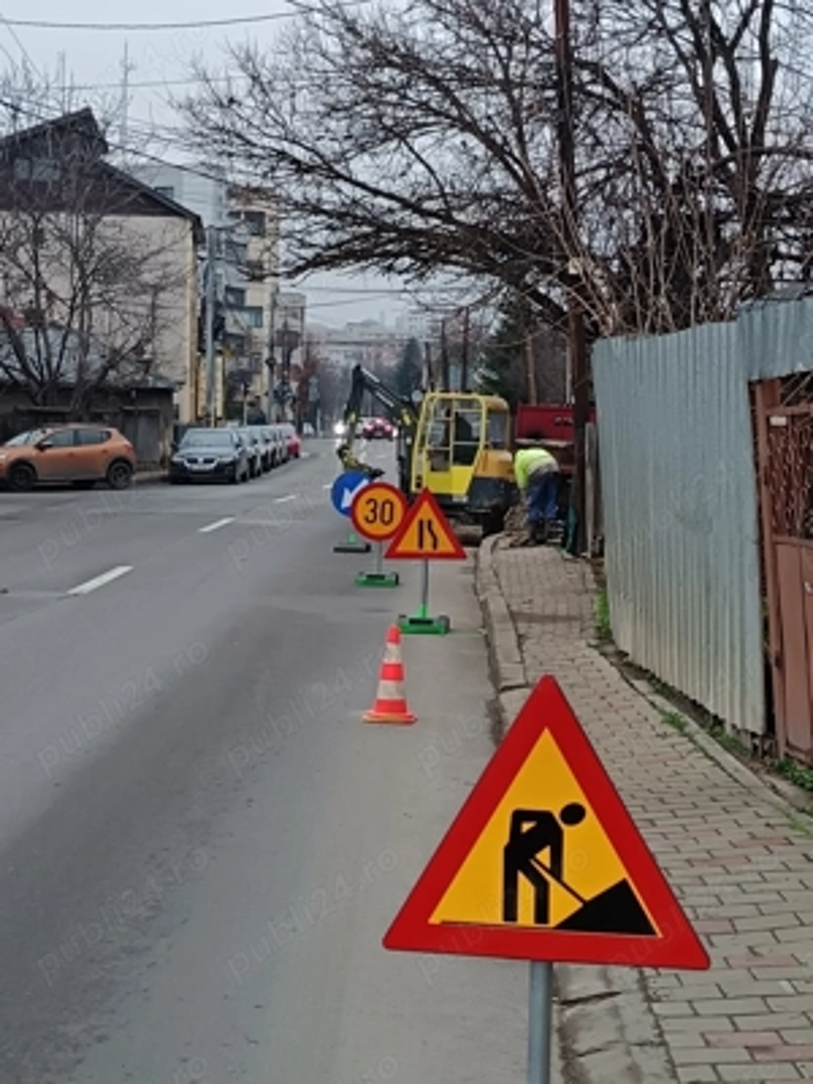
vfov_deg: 28.6
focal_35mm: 68
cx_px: 406
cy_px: 542
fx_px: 2129
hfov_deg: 21.6
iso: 500
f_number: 1.75
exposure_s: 1/50
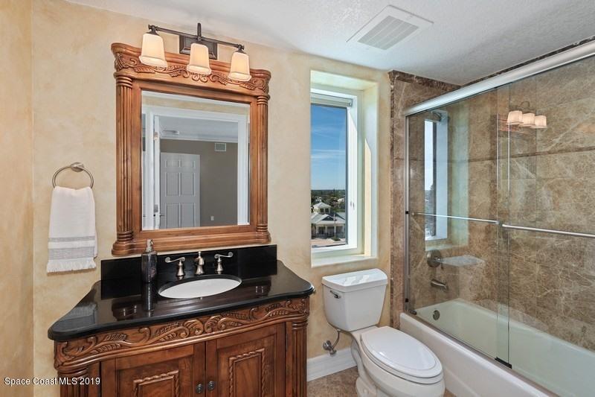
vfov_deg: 77.3
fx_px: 248
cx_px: 298
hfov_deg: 100.4
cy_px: 198
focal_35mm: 15
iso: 200
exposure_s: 1/20
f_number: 8
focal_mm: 15
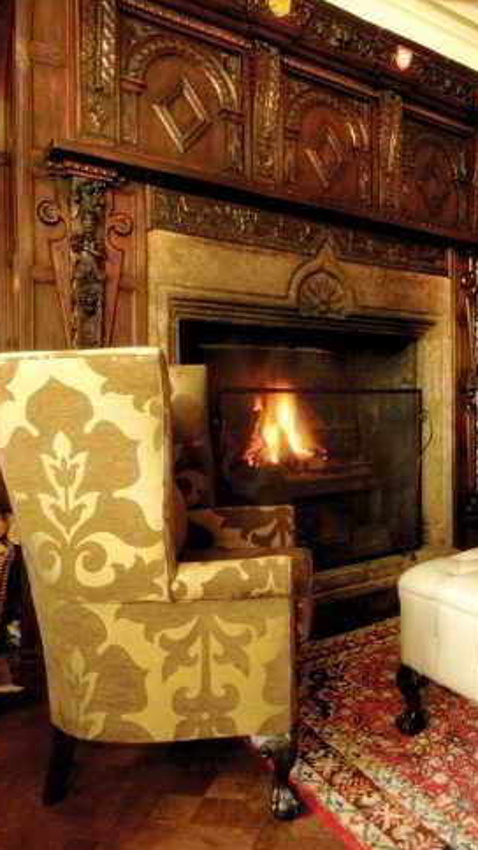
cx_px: 373
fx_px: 586
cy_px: 398
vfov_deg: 71.8
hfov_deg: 42.6
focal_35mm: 26
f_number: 22
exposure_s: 6
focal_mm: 10
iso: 100
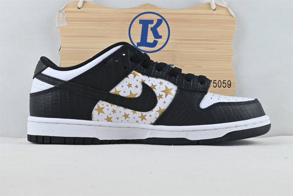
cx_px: 146
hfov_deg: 43.0
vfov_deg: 29.4
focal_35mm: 46
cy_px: 98
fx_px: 372
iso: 1000
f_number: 10
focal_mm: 30.5
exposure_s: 1/125
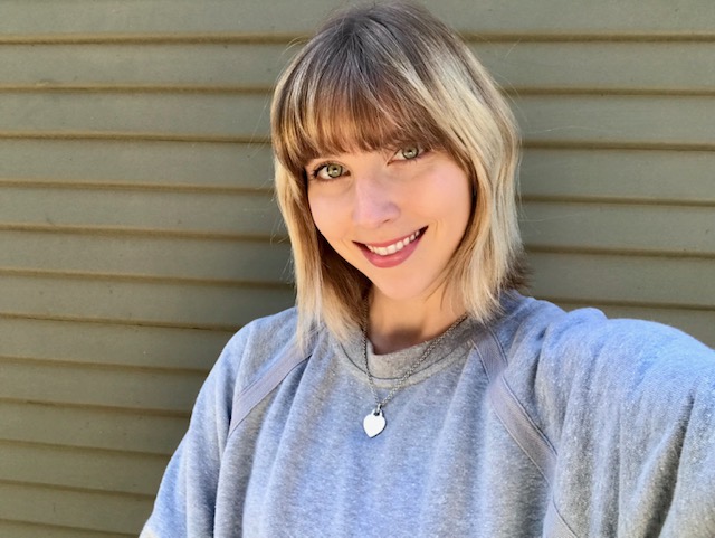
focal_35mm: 32
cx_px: 358
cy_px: 269
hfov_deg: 56.8
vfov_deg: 44.2
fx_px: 661
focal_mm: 2.87
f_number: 2.2
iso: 25
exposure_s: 1/120
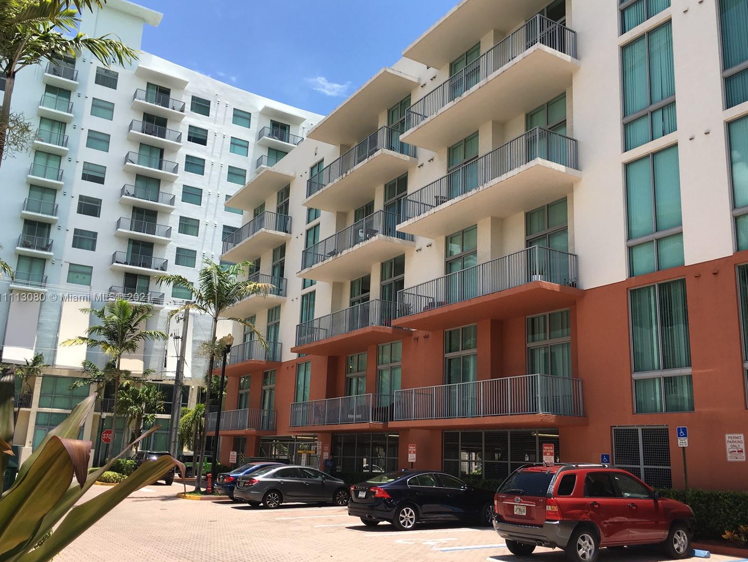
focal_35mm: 32
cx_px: 399
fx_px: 692
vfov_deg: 44.2
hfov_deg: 56.8
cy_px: 298
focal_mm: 4.15
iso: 25
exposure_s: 1/1241
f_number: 2.2
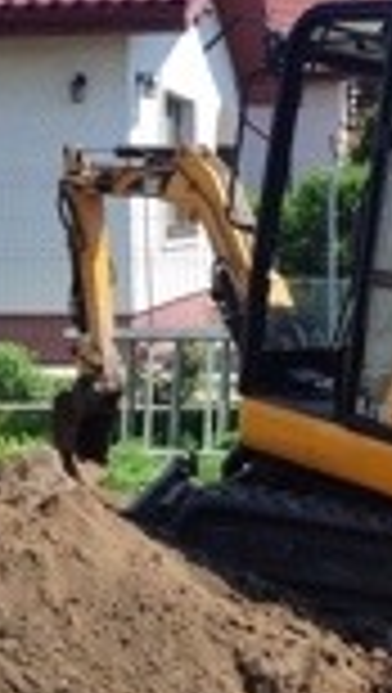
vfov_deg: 31.0
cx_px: 243
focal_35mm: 68
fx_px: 1252
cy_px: 364
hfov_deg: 17.8
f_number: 1.89
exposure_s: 1/521
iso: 50
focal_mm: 5.89
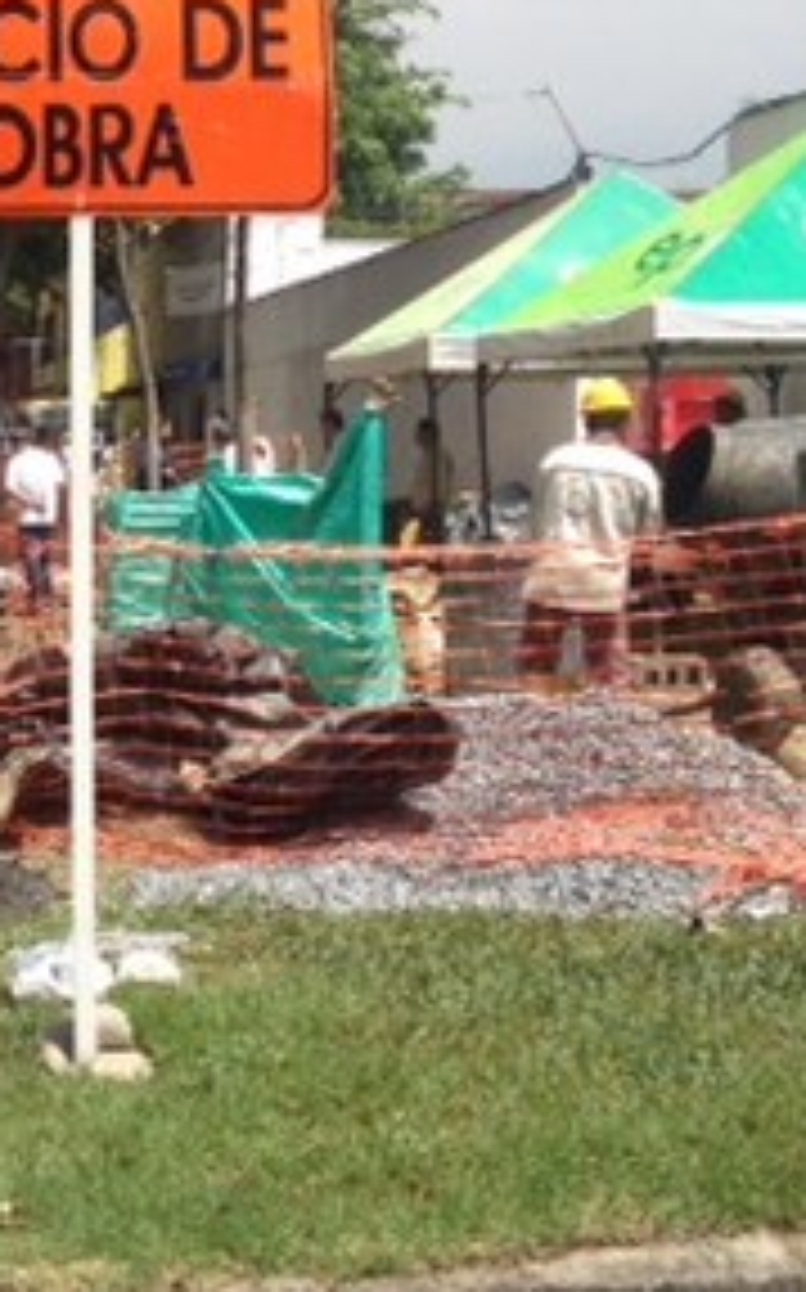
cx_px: -351
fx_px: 3097
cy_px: 392
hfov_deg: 14.0
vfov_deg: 23.4
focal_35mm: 88
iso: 50
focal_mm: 4.28
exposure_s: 1/1151
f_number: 2.4
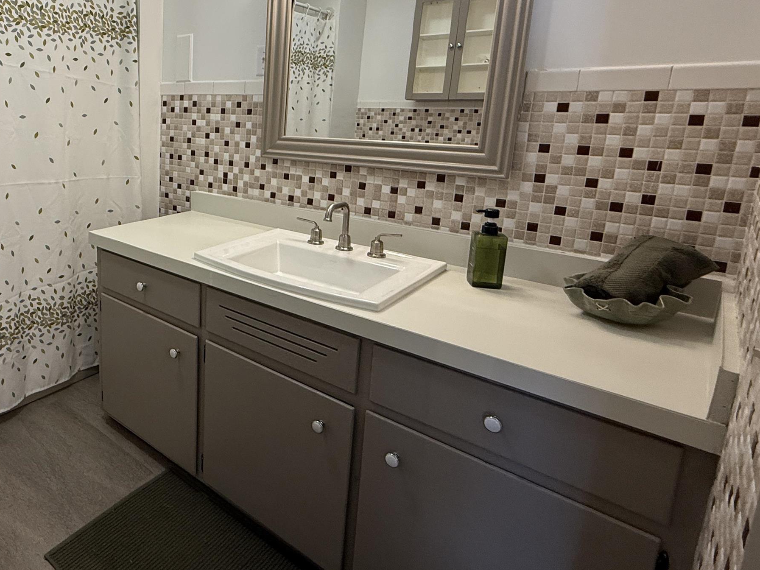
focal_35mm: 24
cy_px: 202
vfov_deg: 55.9
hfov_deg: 65.1
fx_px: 527
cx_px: 151
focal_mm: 2.22
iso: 160
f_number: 2.2
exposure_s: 1/60
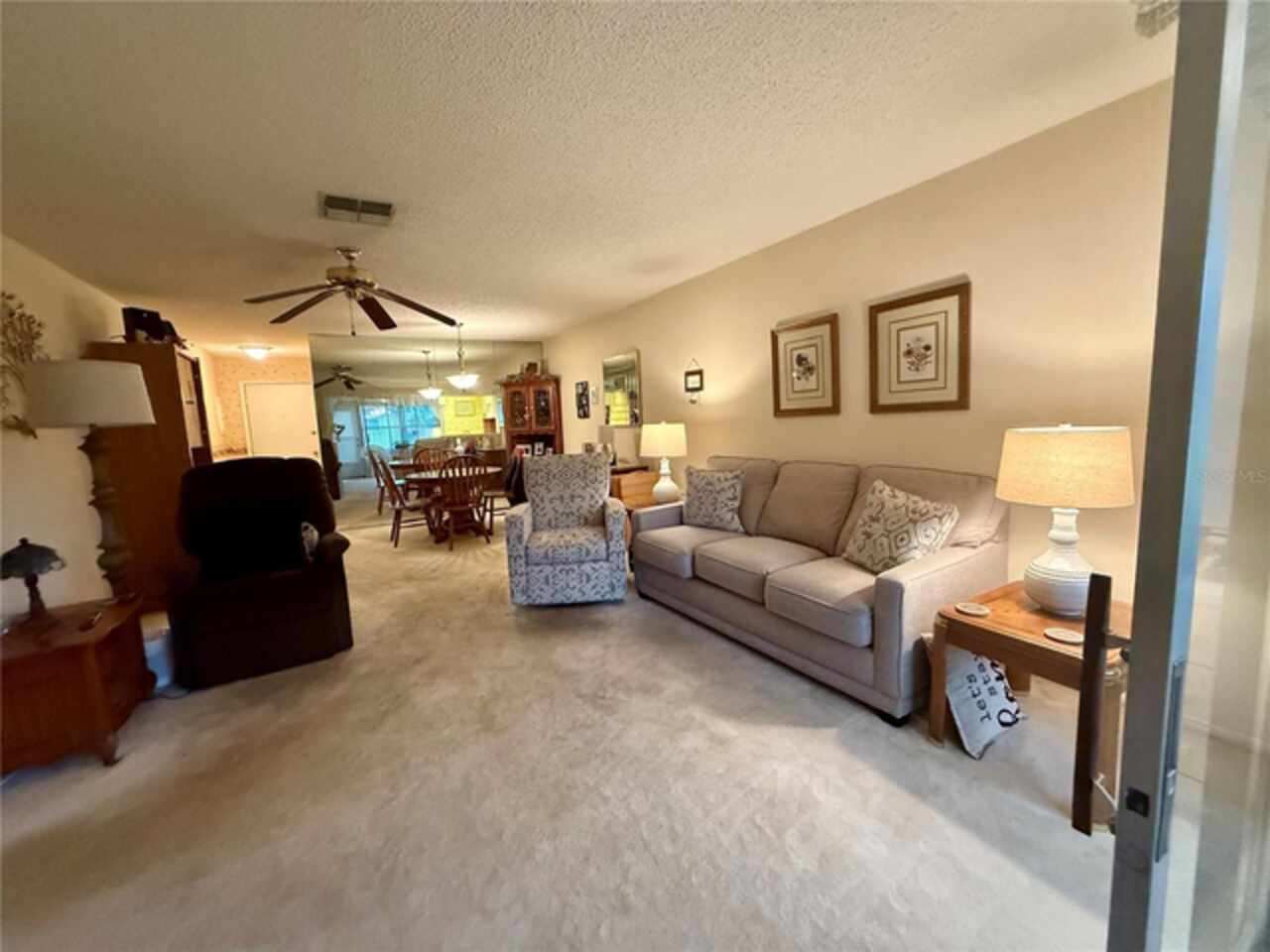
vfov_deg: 85.7
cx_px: 635
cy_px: 476
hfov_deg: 102.1
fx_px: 514
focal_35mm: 14
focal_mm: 2.22
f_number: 2.2
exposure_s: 1/60
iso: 640
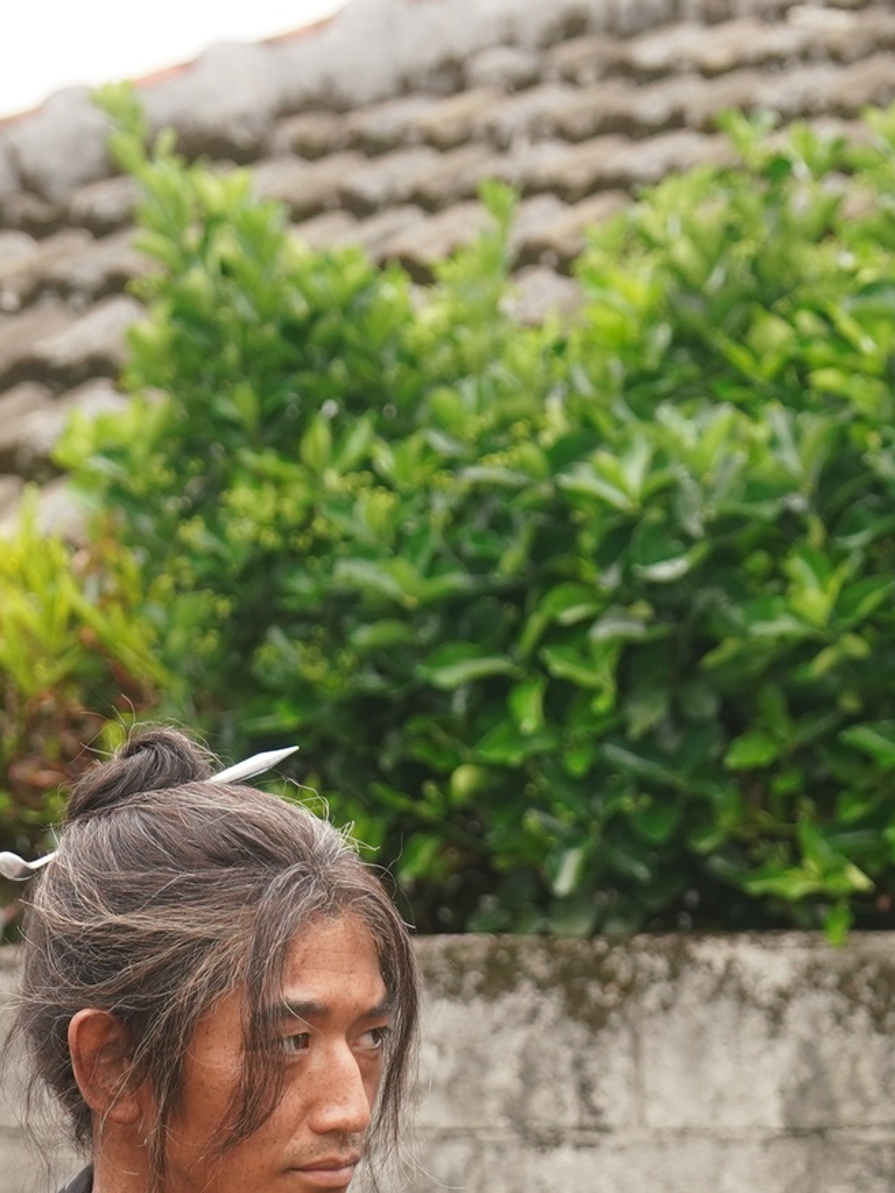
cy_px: 1329
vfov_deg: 12.5
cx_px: 684
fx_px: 5345
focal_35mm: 155
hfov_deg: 9.6
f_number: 2.8
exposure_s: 1/320
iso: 400
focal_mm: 47
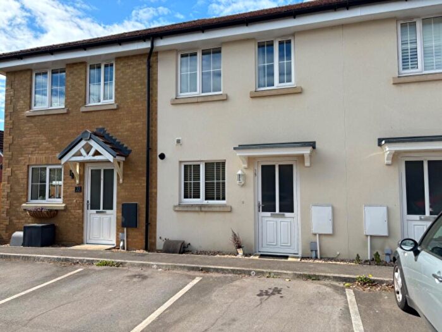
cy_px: 166
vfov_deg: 53.1
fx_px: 332
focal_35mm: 26
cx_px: 221
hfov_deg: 67.3
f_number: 1.6
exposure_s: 1/2242
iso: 50
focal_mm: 5.96
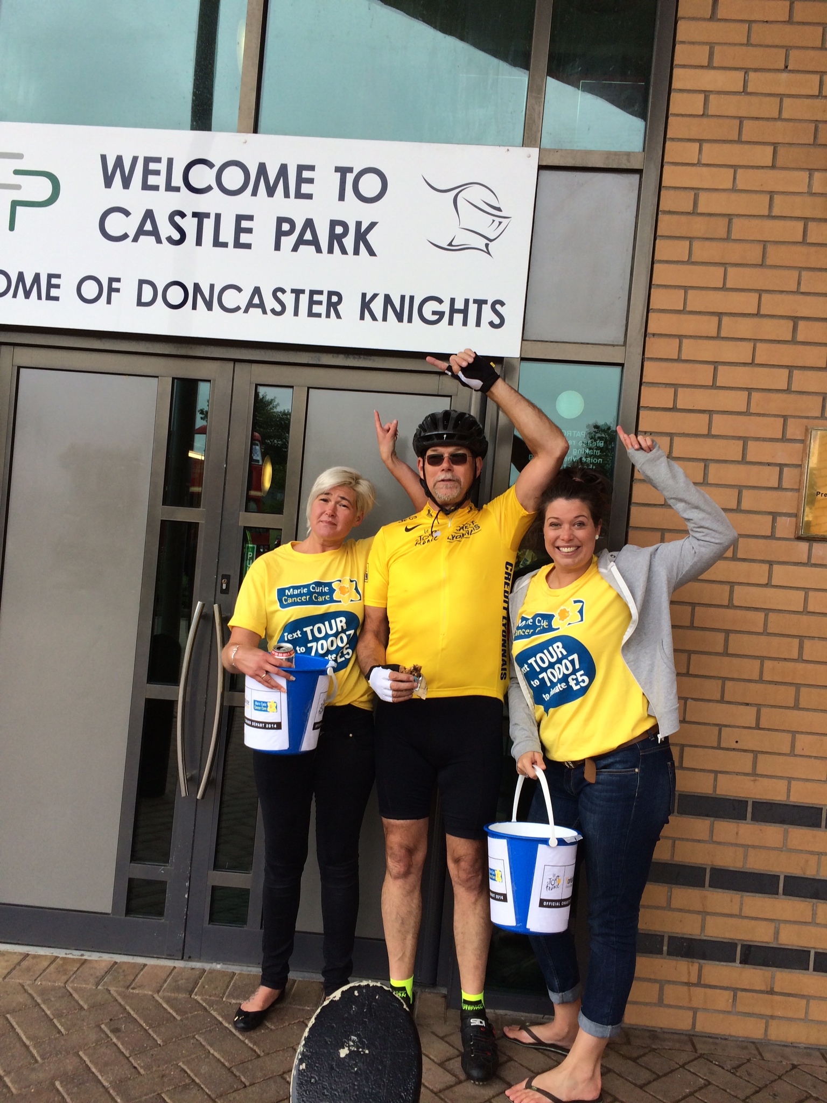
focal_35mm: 30
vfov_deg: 60.0
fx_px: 956
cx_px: 414
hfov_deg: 46.8
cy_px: 552
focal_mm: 4.12
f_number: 2.2
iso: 32
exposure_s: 1/419
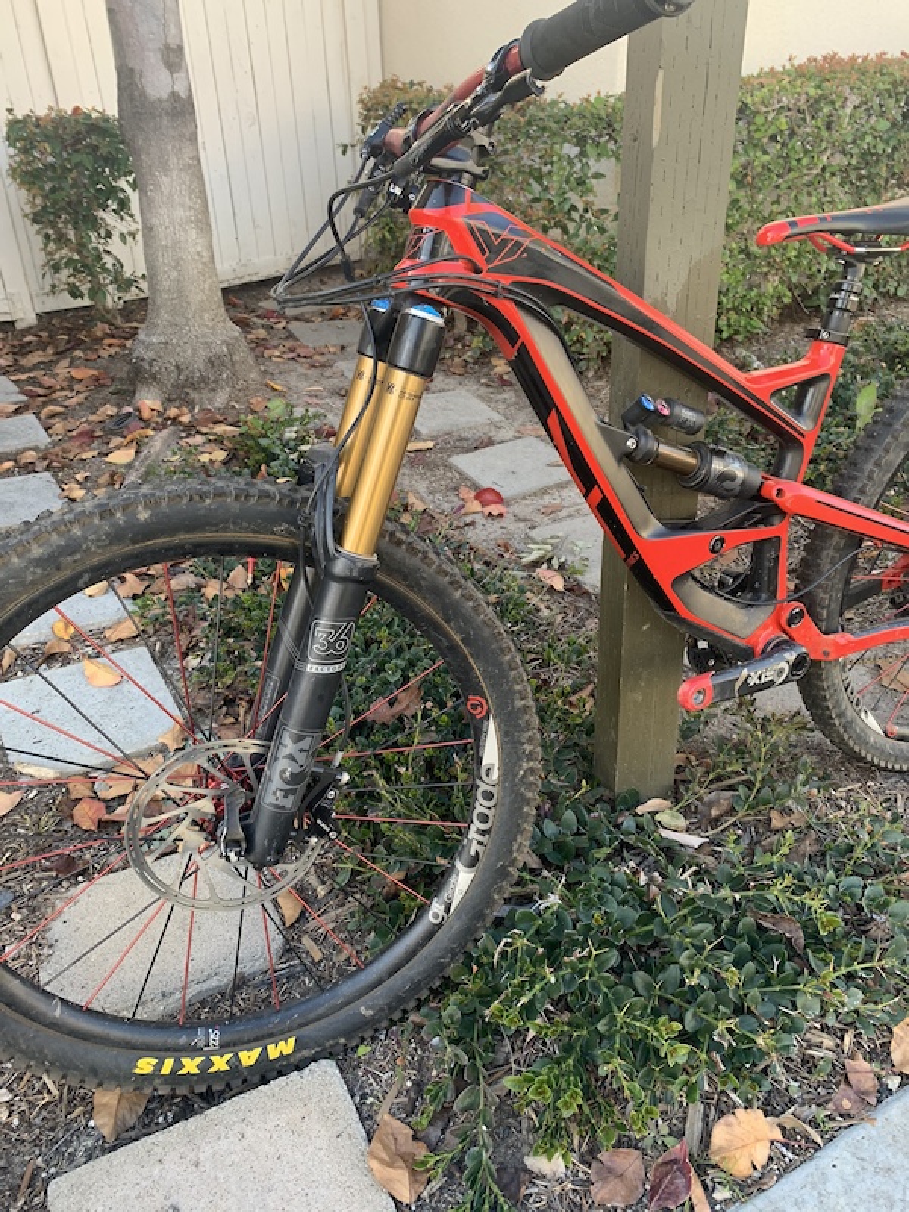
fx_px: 910
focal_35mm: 26
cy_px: 606
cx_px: 454
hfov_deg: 53.1
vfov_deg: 67.3
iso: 40
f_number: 1.8
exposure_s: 1/121
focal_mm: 4.25
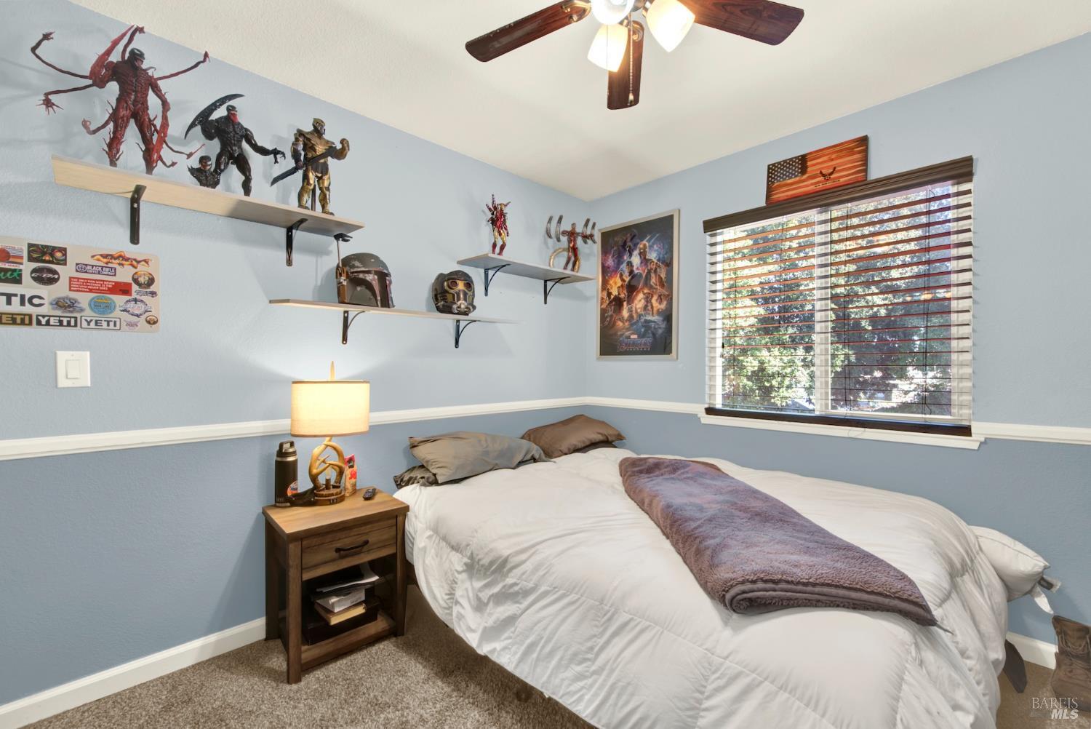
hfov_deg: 104.2
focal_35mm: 14
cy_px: 364
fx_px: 425
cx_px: 546
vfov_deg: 81.3
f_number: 14
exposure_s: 1/2
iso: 100
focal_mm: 14
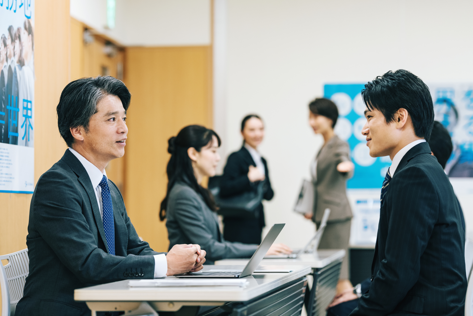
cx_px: 236
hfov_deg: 19.5
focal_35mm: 105
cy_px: 158
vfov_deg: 13.0
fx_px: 1379
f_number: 2.8
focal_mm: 105
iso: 640
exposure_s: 1/200
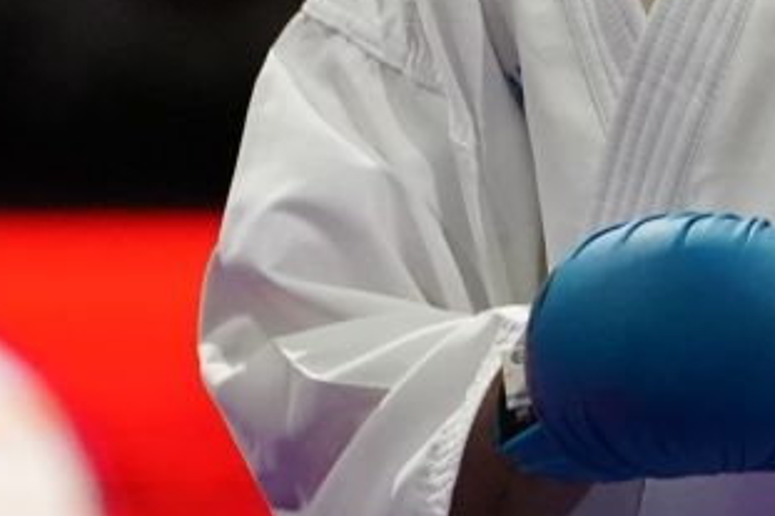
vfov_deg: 1.2
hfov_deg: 1.8
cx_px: 1134
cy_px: -317
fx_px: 24936
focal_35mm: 1159
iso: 2500
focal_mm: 200
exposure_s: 1/1000
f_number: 2.8
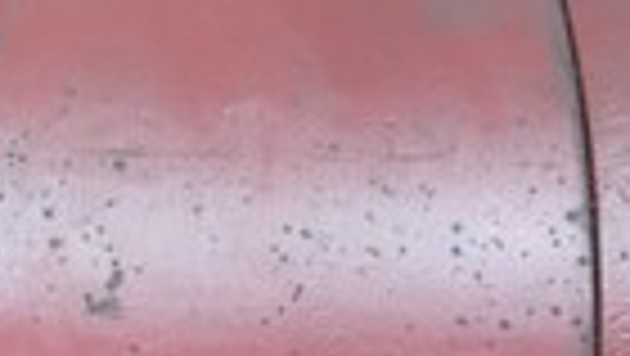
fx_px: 1872
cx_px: -14
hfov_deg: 18.6
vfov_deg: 10.8
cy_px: 221
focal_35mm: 112
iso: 100
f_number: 1.8
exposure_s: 1/50
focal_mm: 5.23
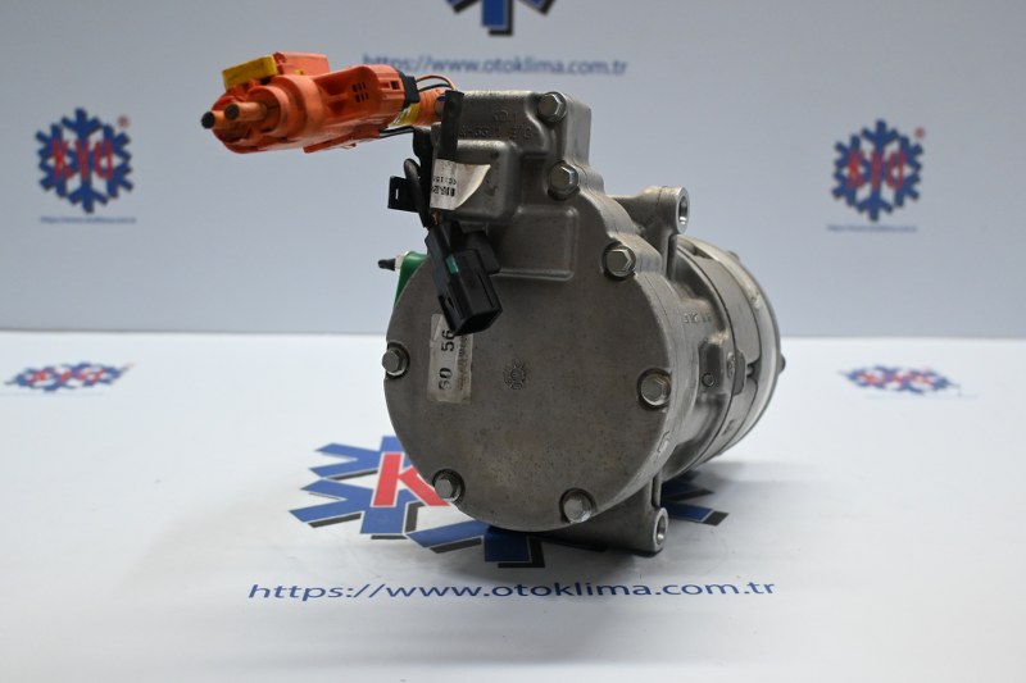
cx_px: 513
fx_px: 1133
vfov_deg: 33.6
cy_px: 342
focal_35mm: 40
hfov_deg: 48.7
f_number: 4.5
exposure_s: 1/125
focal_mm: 26.5
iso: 1250
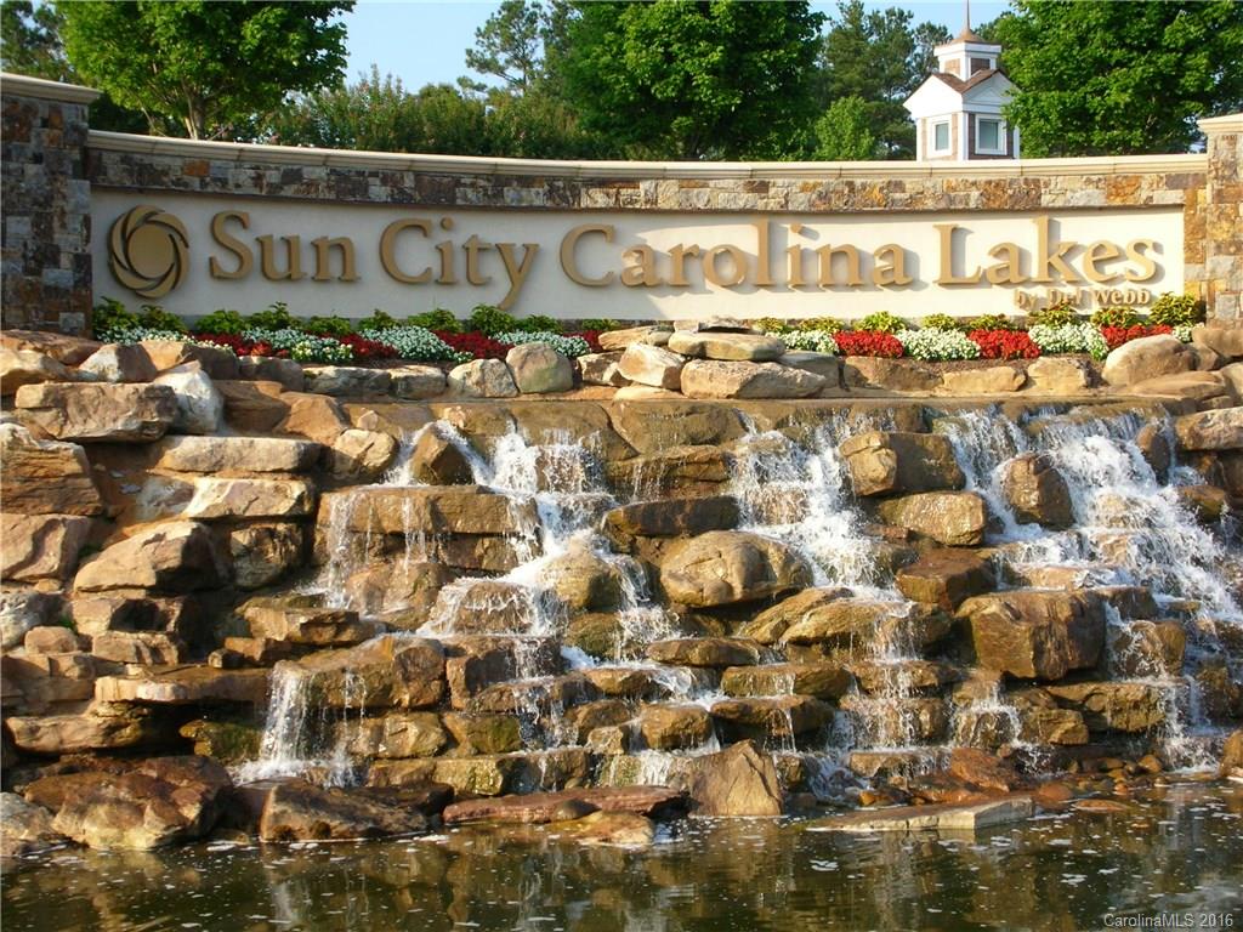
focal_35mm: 73
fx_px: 2621
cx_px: 622
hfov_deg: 26.7
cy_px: 466
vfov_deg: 20.2
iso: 50
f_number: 4.4
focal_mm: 12.2
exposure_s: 1/210
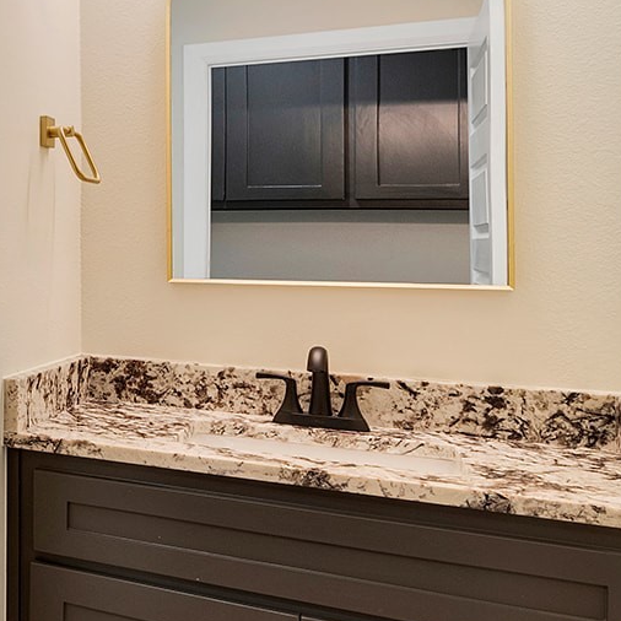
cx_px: -307
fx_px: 873
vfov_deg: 39.2
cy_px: 328
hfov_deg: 27.4
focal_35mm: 43
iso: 250
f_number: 8
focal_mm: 16
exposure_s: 1/10
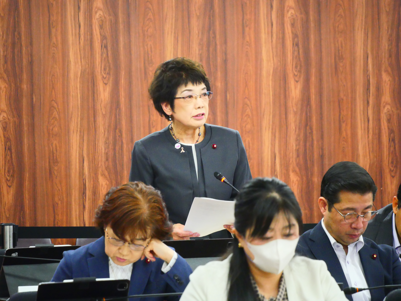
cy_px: 150
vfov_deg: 5.0
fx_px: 3475
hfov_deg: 6.6
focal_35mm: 300
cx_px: 200
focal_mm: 150
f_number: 5.6
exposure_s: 1/60
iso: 3200
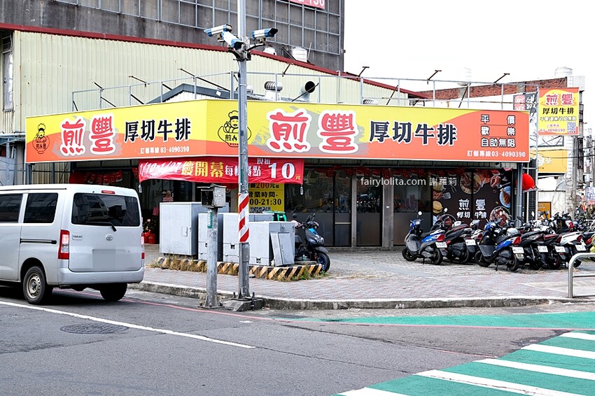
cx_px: 298
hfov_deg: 46.4
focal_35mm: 42
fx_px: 694
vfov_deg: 31.9
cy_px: 198
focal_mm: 27.9
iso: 80
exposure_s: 1/120
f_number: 5.6
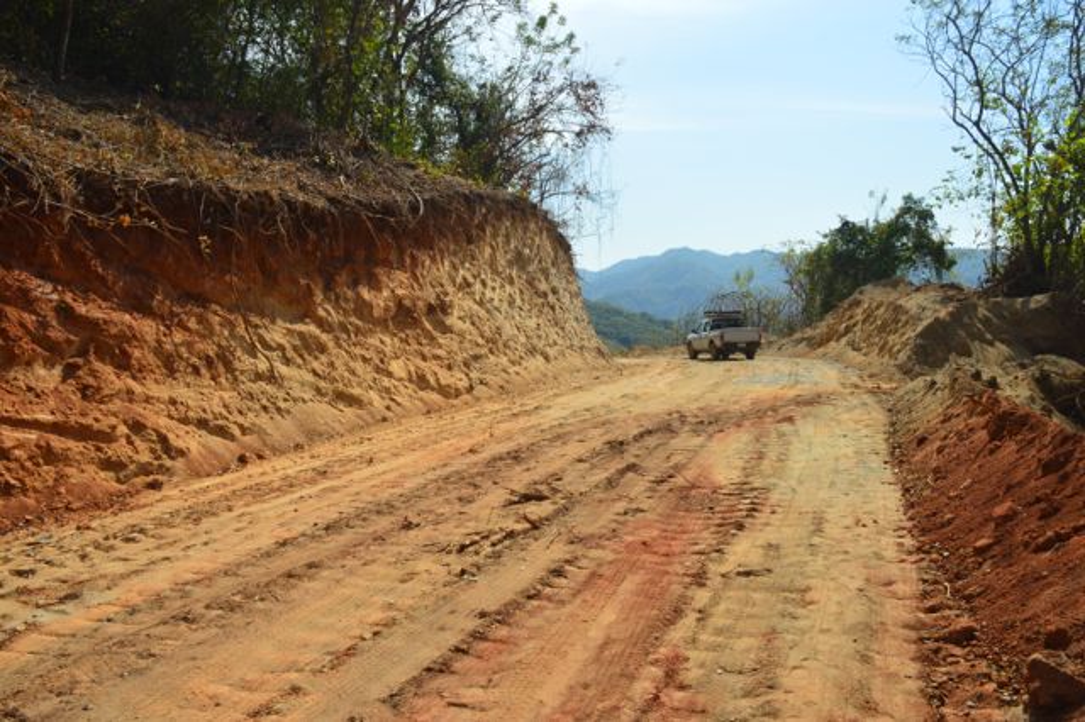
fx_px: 813
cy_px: 361
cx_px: 542
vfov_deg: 47.9
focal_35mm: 27
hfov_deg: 67.4
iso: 360
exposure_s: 1/500
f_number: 11
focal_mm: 18
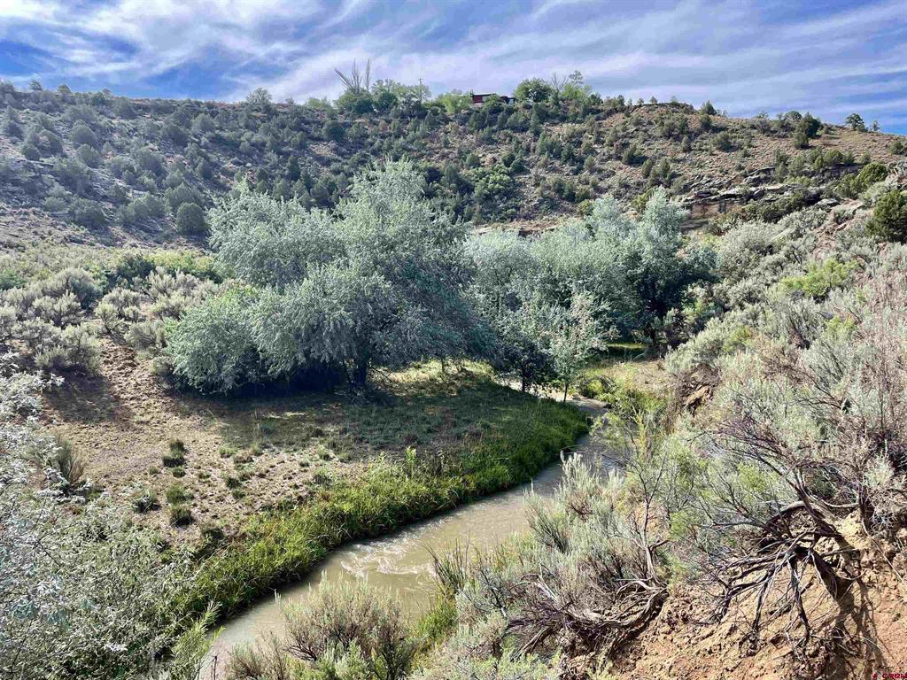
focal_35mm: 26
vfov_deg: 53.1
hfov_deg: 67.3
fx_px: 681
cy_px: 340
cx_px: 454
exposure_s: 1/1159
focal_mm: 4.2
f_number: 1.6
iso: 32
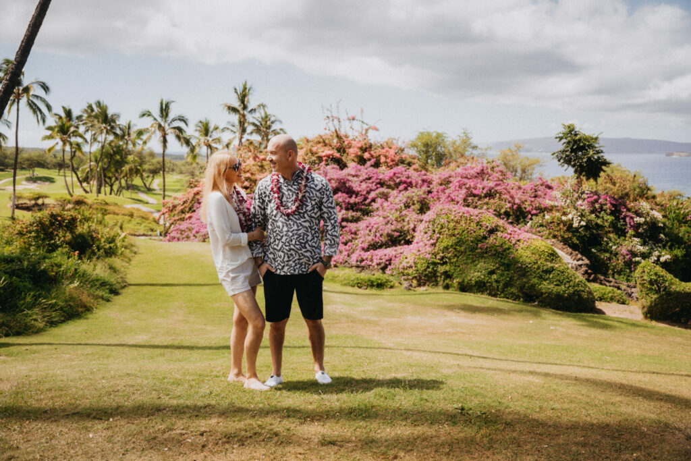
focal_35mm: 32
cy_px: 230
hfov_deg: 58.9
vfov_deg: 41.2
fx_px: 612
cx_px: 346
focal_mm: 31.9
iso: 100
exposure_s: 1/1000
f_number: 2.8
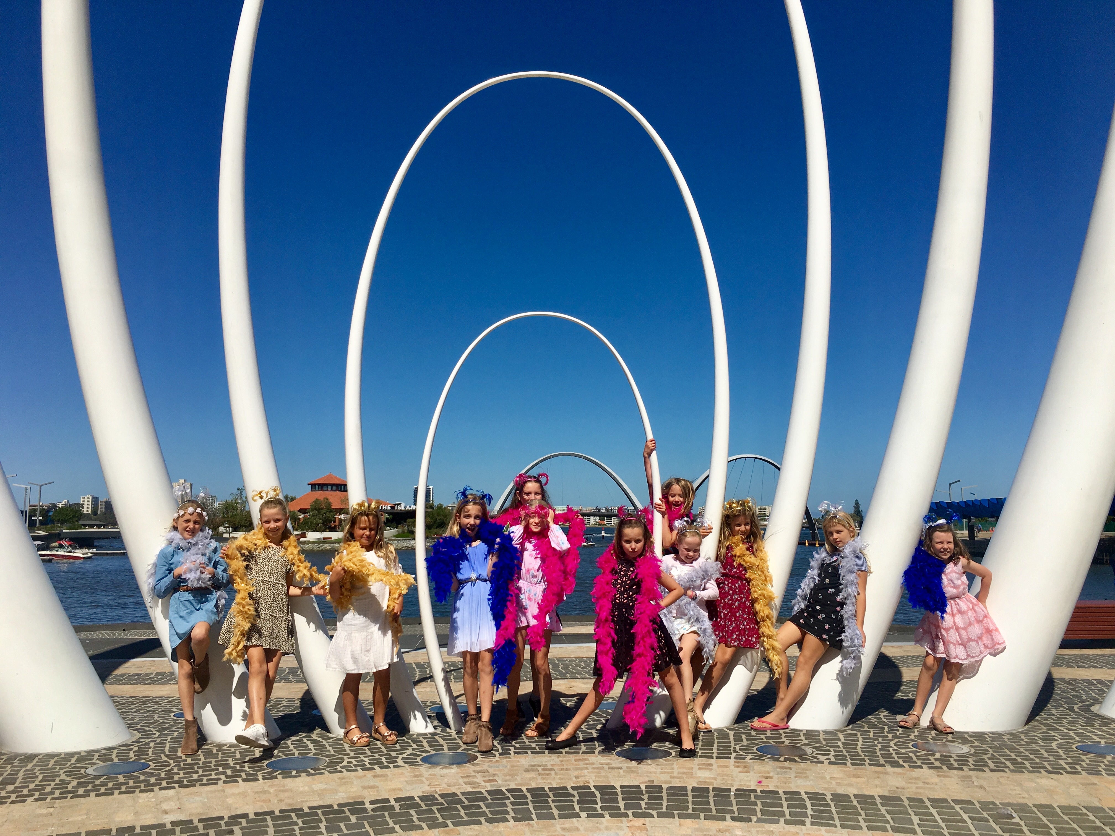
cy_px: 418
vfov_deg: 48.2
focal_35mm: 29
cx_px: 558
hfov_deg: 61.7
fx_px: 934
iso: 25
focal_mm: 4.15
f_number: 2.2
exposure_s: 1/4808
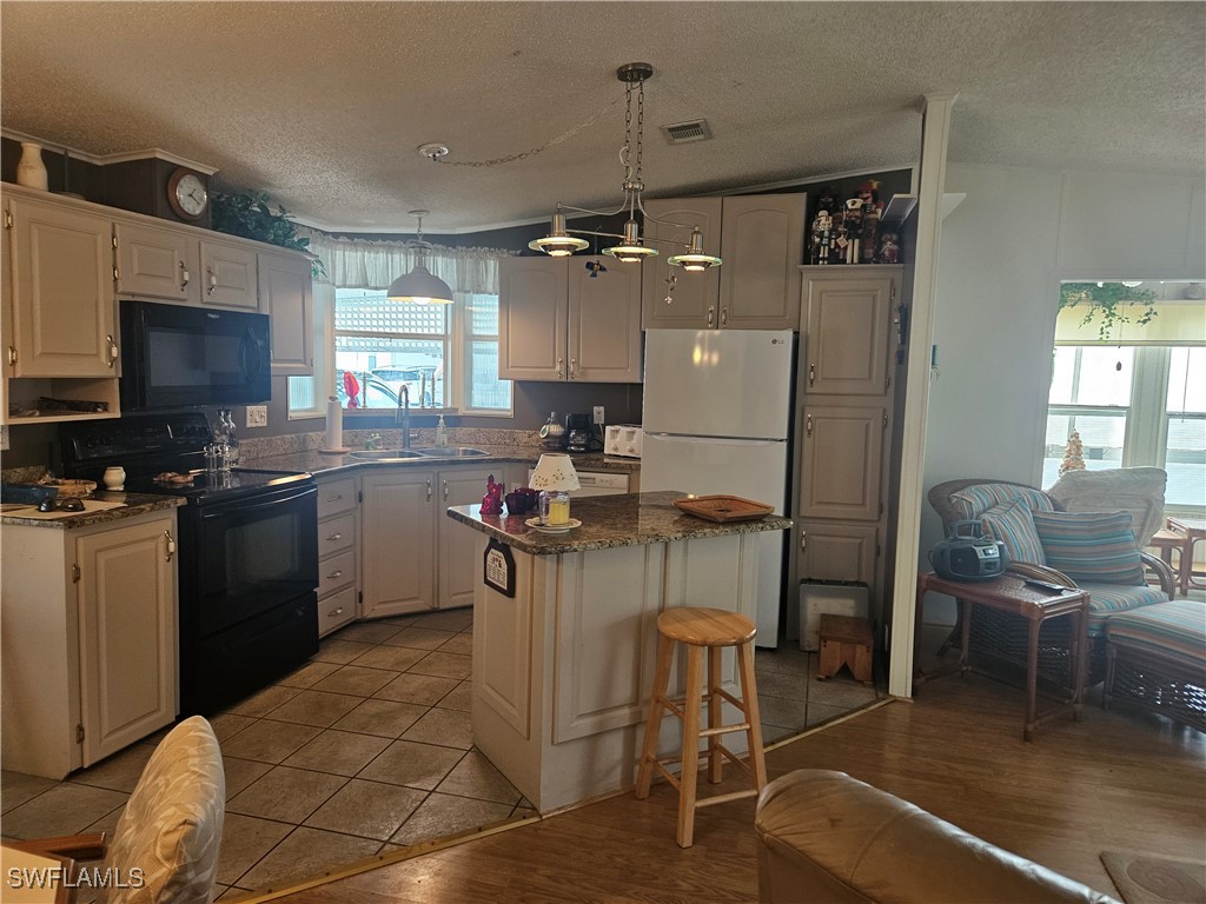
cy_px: 452
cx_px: 603
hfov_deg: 73.9
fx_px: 801
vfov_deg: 58.9
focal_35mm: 23
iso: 160
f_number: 1.8
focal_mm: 5.4
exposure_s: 1/120
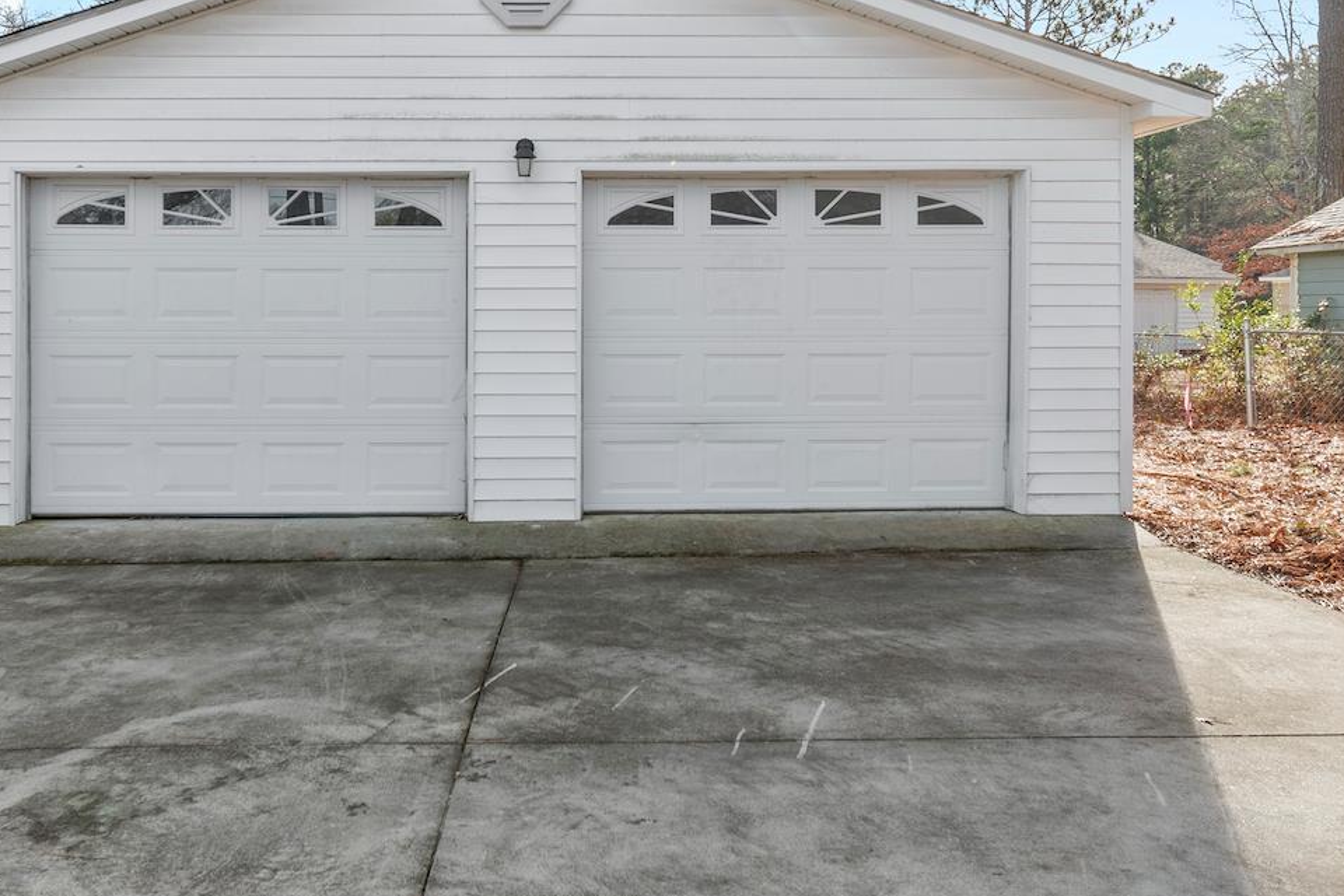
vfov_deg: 40.8
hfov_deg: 58.2
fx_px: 1195
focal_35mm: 32
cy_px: 328
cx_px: 528
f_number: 5
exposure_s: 1/100
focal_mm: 12
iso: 100
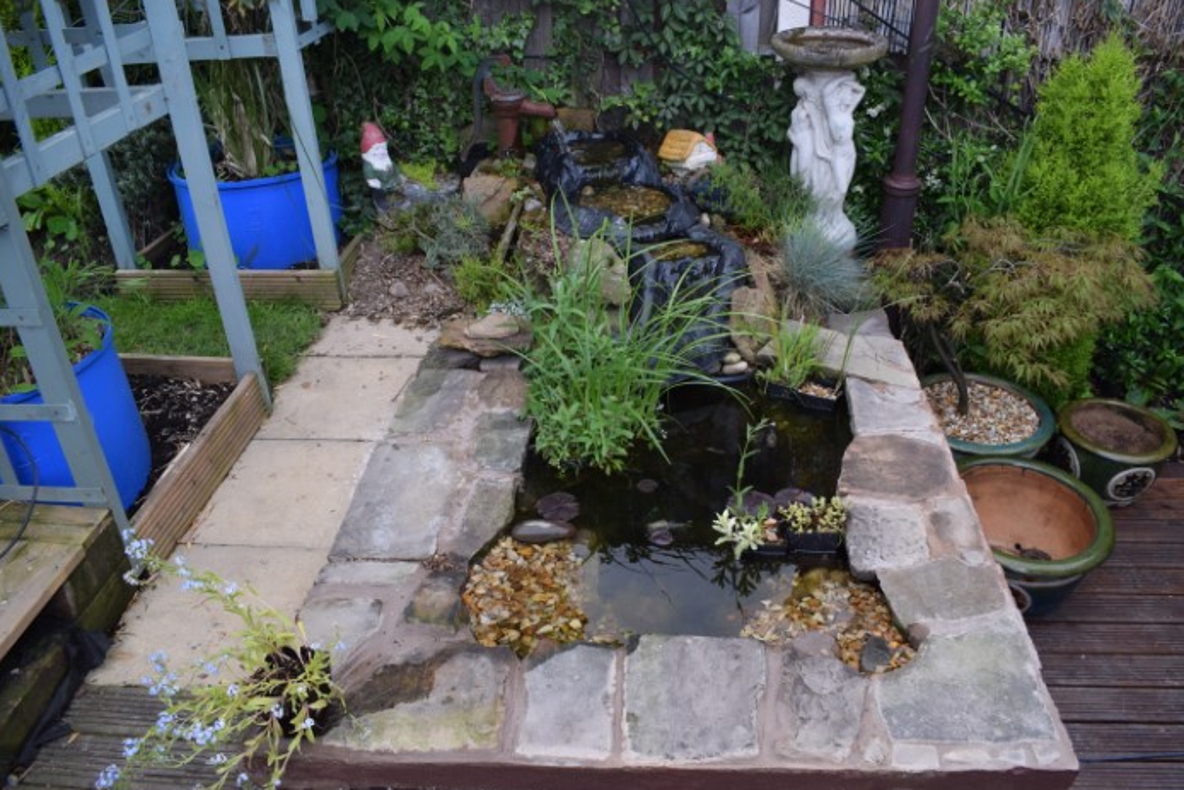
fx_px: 921
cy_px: 398
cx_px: 599
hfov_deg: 65.5
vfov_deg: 46.4
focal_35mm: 28
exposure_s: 1/125
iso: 720
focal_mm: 18
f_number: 5.6
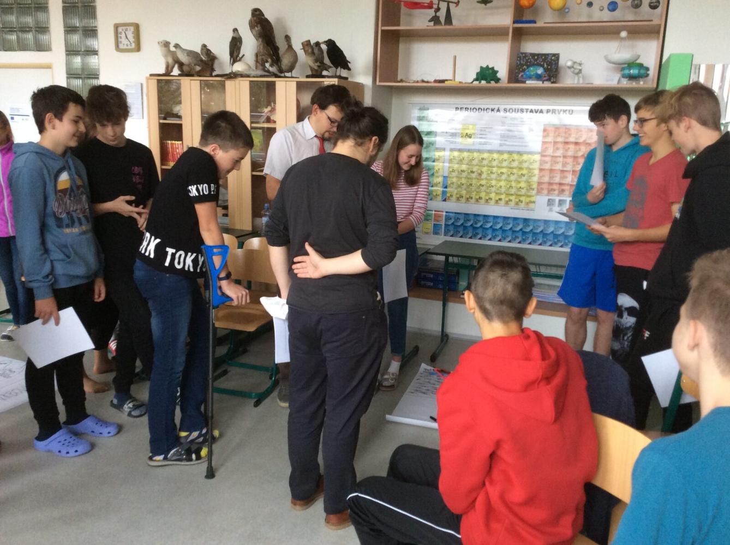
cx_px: 365
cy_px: 272
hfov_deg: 56.9
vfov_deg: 44.0
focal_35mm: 32
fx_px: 674
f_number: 2.4
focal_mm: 3.3
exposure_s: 1/25
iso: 80
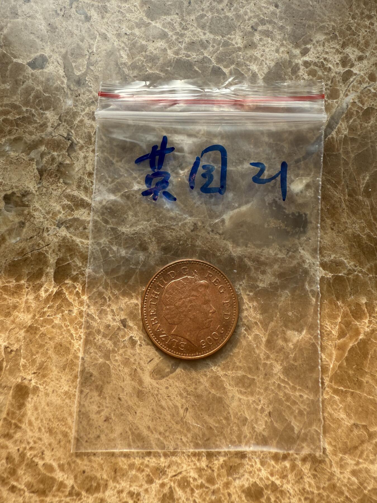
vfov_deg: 71.6
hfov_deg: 56.8
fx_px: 349
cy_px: 252
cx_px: 188
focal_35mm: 24
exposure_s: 1/258
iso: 40
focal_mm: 2.22
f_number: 2.2
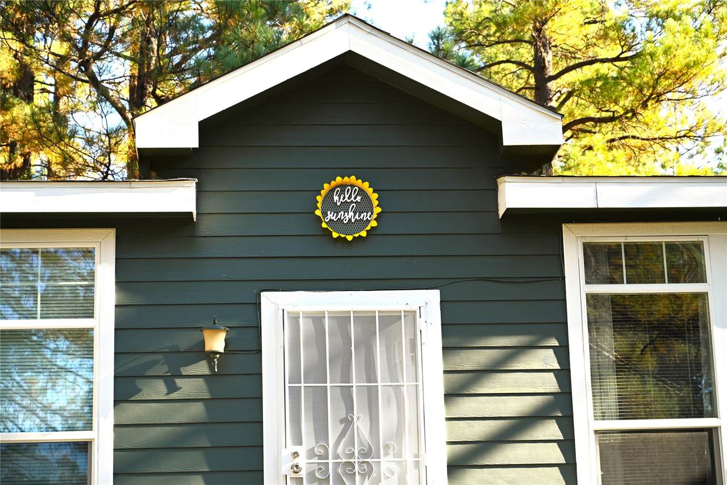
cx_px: 364
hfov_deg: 28.8
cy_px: 242
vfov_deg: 19.5
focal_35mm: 70
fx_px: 1413
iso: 200
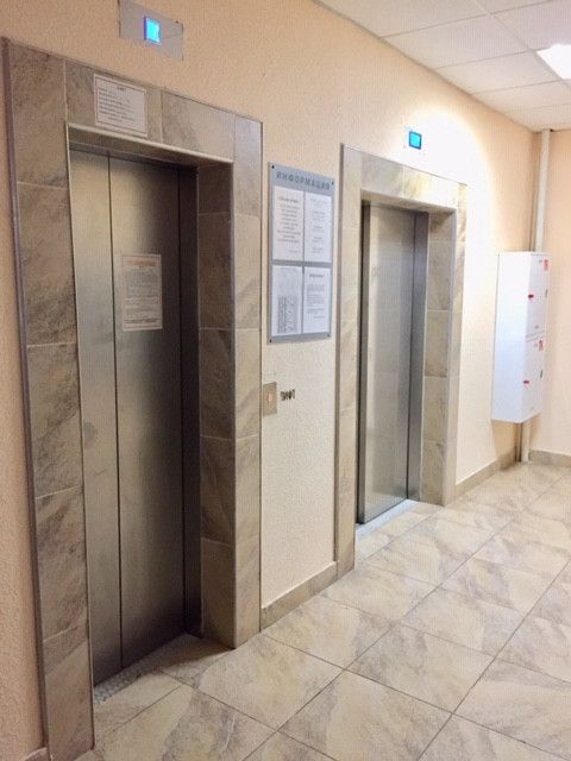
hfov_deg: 48.2
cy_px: 380
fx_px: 638
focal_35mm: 29
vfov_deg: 61.7
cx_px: 286
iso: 250
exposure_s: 1/33
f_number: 2.2
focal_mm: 4.15
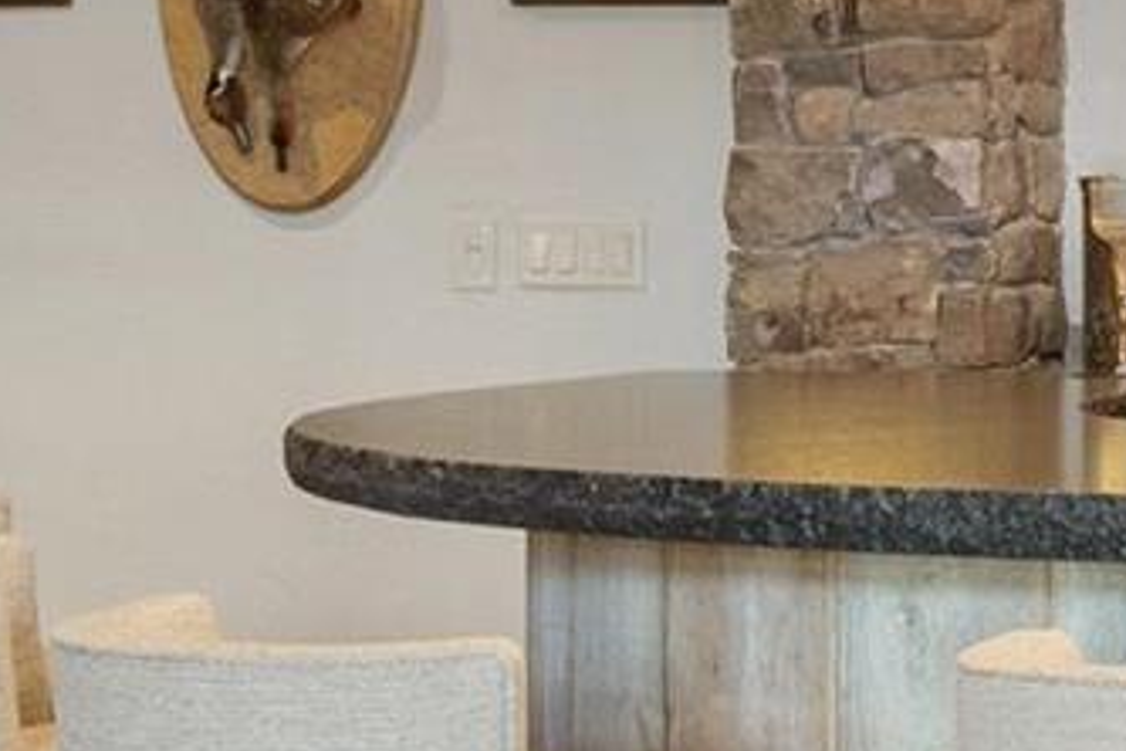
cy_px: 217
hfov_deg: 12.3
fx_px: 4504
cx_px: 2364
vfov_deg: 9.5
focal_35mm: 144
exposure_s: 1/1.67
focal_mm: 15
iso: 400
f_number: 6.3
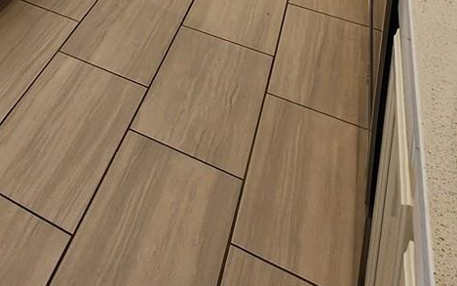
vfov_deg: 18.6
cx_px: -64
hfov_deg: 35.4
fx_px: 585
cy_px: -276
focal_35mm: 47
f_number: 2.2
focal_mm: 2.2
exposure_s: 1/60
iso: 125
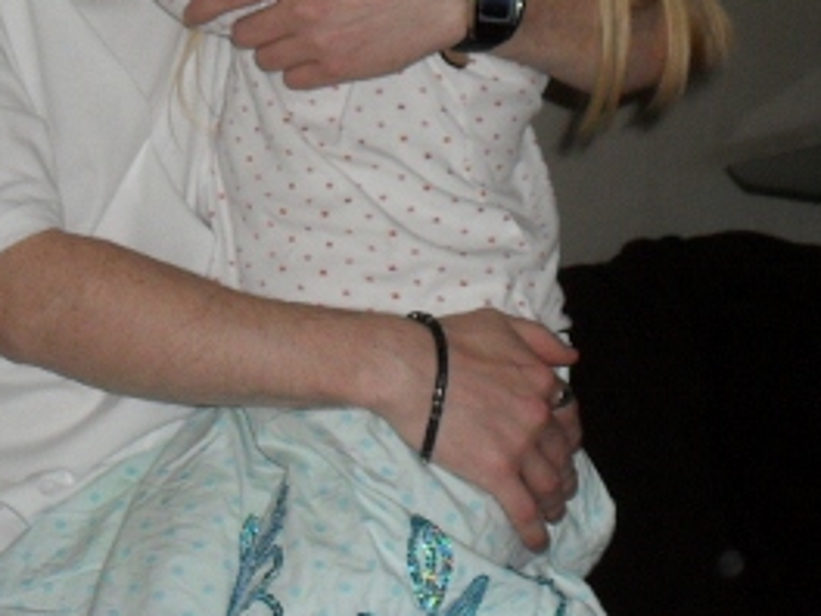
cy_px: -34
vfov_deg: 12.3
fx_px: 2822
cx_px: 333
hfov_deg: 16.5
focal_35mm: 119
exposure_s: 1/45
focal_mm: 8.7
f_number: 3.9
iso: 200
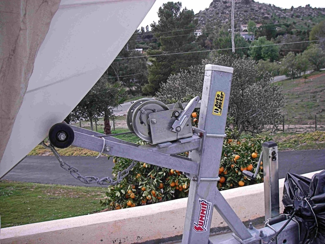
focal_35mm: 38
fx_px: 357
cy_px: 122
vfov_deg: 37.7
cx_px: 162
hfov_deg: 49.0
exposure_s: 1/160
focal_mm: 6.3
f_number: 3.3
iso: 64
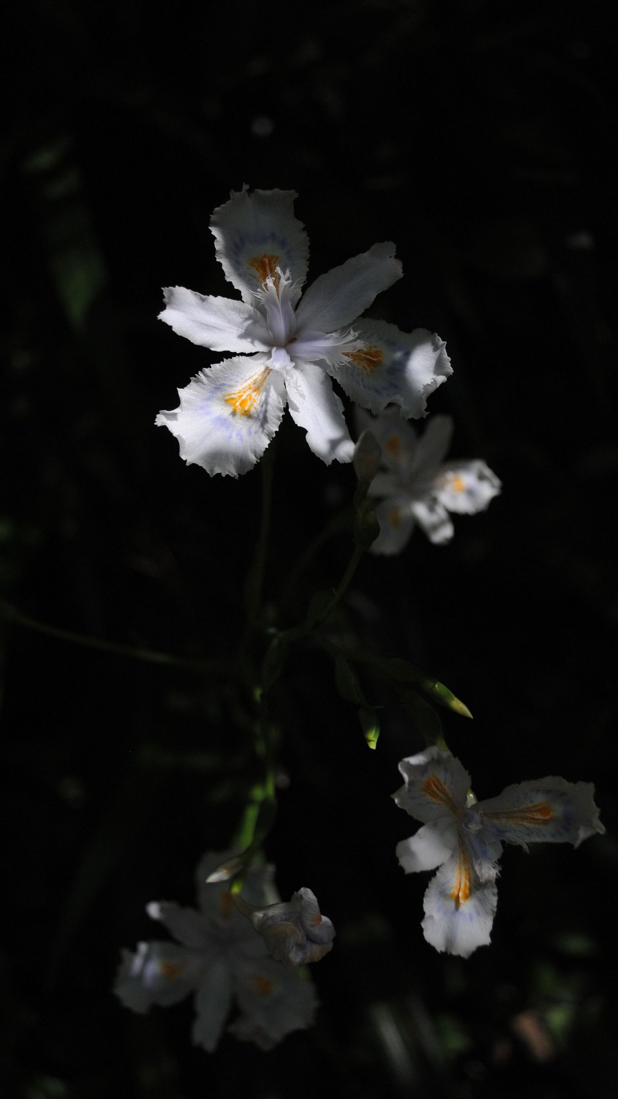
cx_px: 301
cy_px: 558
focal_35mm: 48
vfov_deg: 42.9
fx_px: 1398
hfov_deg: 24.9
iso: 400
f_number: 4.5
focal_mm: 30
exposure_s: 1/800
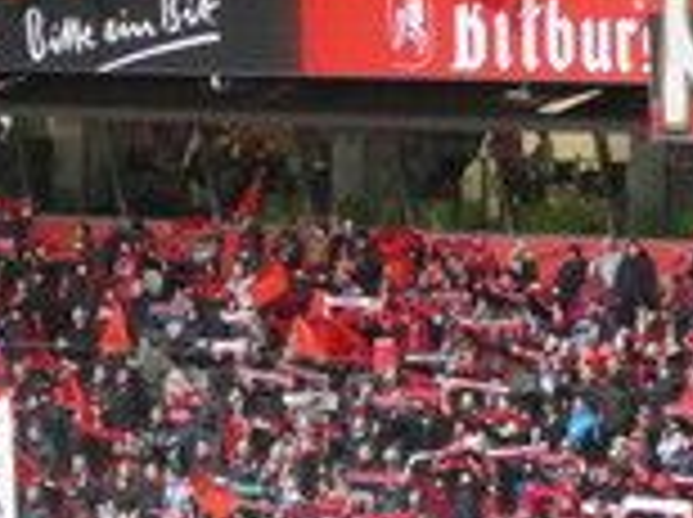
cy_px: 910
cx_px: 513
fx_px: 7496
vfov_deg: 3.9
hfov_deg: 5.3
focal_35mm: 375
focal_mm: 16.1
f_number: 4.9
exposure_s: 1/40
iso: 1600
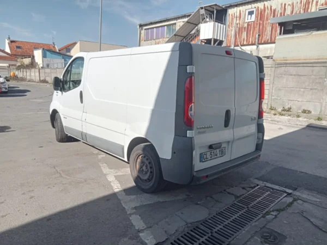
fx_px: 265
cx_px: 164
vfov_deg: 49.7
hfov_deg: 63.4
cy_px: 122
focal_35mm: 28
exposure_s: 1/710
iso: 100
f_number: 2.2
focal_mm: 3.46
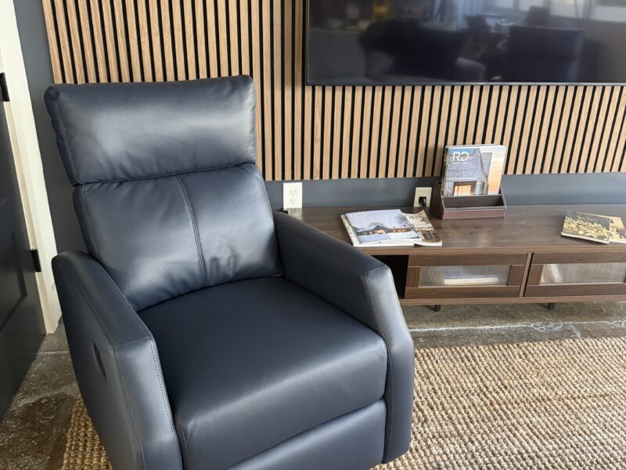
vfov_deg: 56.8
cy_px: 235
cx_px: 313
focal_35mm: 24
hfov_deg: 71.6
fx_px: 434
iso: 500
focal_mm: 6.76
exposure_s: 1/60
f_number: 1.78
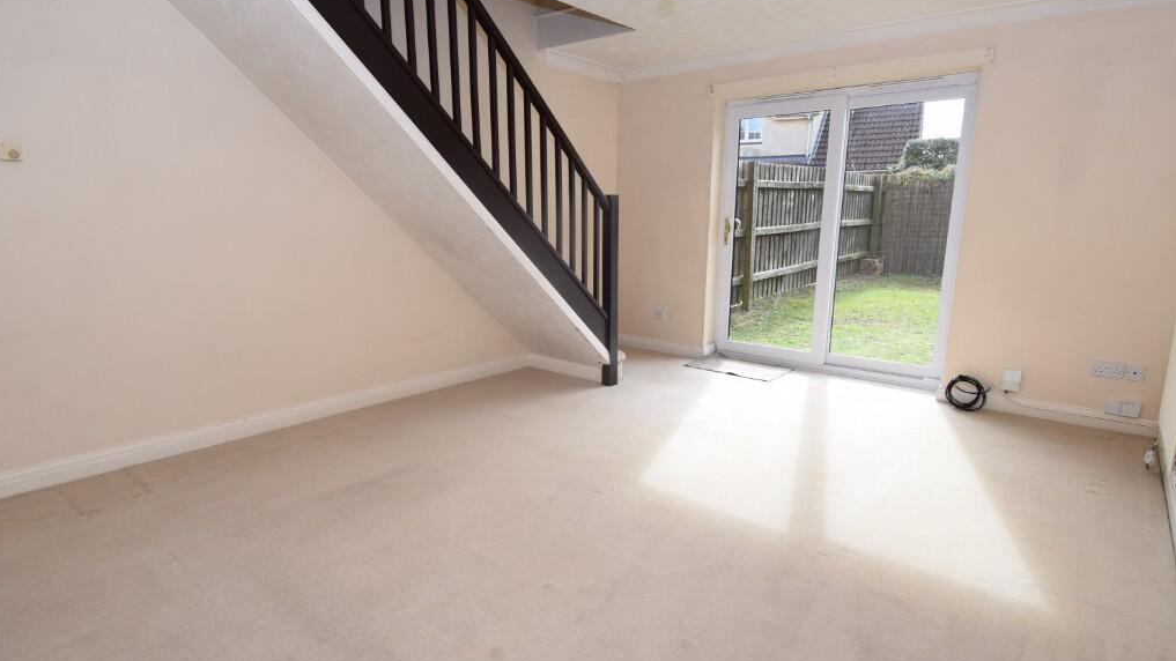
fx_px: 592
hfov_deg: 89.6
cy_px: 341
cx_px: 586
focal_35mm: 19
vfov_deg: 58.3
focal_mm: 12
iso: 400
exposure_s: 1/250
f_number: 8
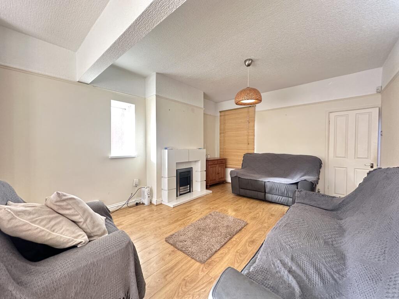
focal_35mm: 14
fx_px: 161
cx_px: 200
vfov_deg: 85.7
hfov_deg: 102.1
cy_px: 150
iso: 500
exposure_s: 1/60
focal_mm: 2.22
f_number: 2.2
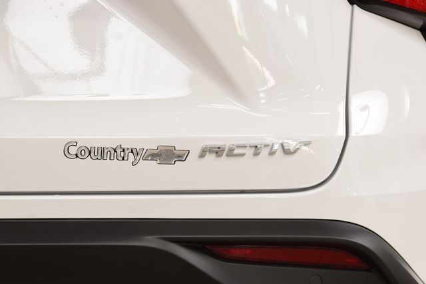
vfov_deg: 13.0
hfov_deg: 19.5
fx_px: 1243
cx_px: 213
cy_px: 142
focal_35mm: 105
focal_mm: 70
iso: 640
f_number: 7.1
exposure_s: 1/30
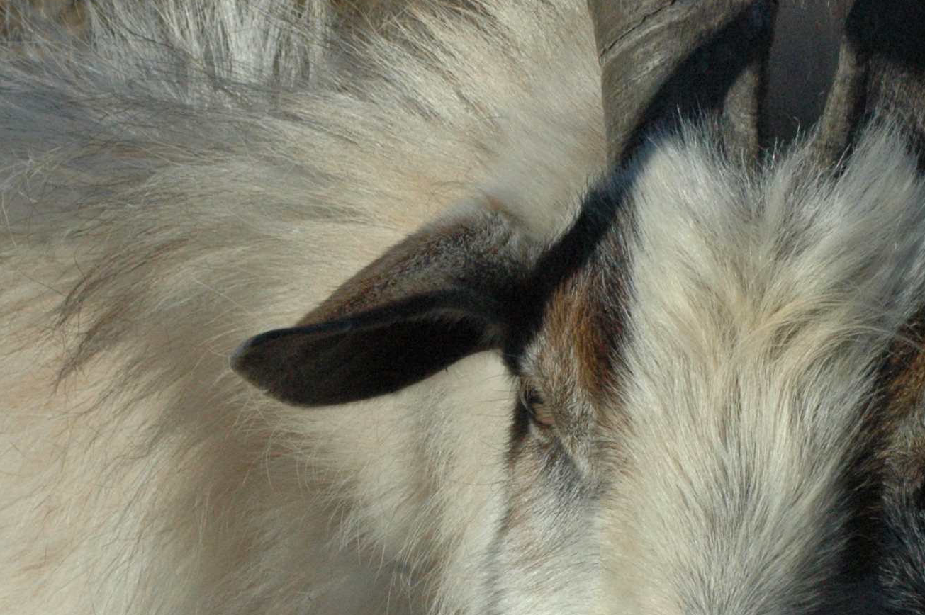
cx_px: 554
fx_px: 6213
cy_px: 556
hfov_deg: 8.5
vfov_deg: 5.7
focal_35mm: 242
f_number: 14
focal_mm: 70
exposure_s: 1/800
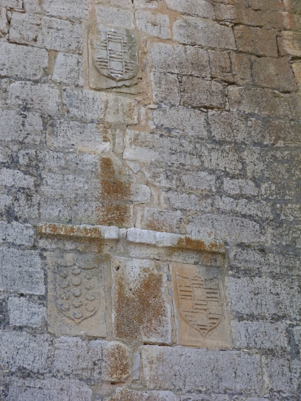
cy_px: 200
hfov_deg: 18.9
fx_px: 904
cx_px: 150
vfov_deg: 25.0
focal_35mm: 78
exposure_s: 1/250
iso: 160
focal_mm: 14.1
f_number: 4
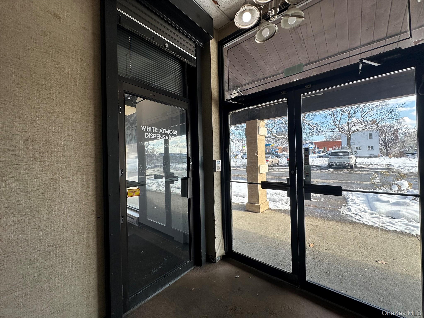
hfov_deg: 102.1
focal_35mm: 14
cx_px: 212
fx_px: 171
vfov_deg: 85.7
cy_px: 159
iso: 40
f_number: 2.2
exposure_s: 1/375
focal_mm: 2.22
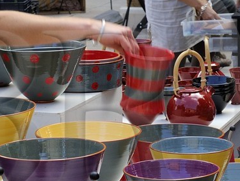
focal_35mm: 166
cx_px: 53
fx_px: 1152
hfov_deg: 11.9
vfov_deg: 9.0
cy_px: 111
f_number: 9
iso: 400
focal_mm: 40
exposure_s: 1/160
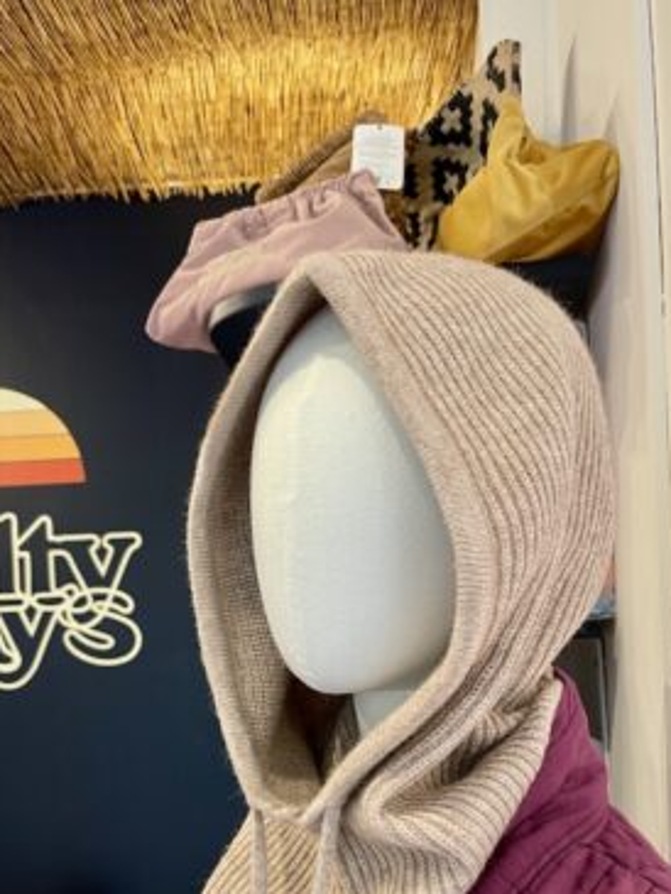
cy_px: 615
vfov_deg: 47.9
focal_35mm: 38
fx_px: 982
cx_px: 287
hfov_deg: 37.7
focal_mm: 4.2
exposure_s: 1/50
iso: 160
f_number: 1.6
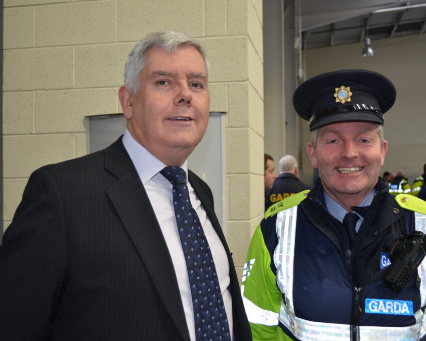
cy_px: 170
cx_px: 258
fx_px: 517
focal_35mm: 41
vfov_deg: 36.5
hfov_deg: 44.5
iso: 800
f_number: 4
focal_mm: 24
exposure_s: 1/60
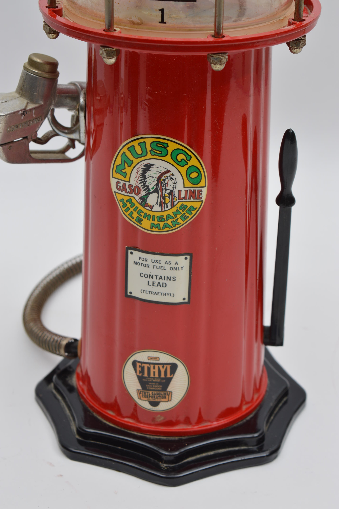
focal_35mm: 75
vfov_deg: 27.0
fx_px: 1061
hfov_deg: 18.1
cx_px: 170
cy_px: 254
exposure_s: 1/80
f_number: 9
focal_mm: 50
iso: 100
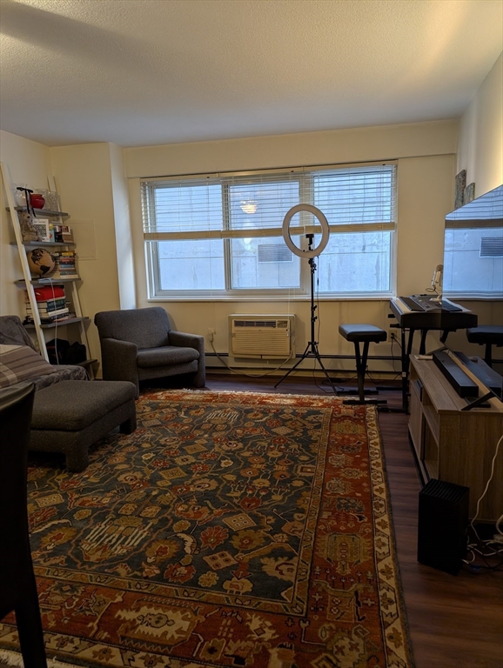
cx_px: 252
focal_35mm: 24
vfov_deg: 71.5
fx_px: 464
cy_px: 334
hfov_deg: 56.9
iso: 23
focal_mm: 6.9
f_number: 1.68
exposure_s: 1/34.5
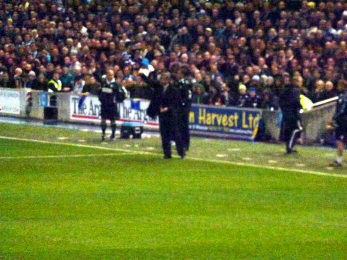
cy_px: 130
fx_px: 3849
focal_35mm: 384
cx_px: 174
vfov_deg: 3.9
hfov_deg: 5.2
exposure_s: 1/125
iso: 1600
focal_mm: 68.8
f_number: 5.9
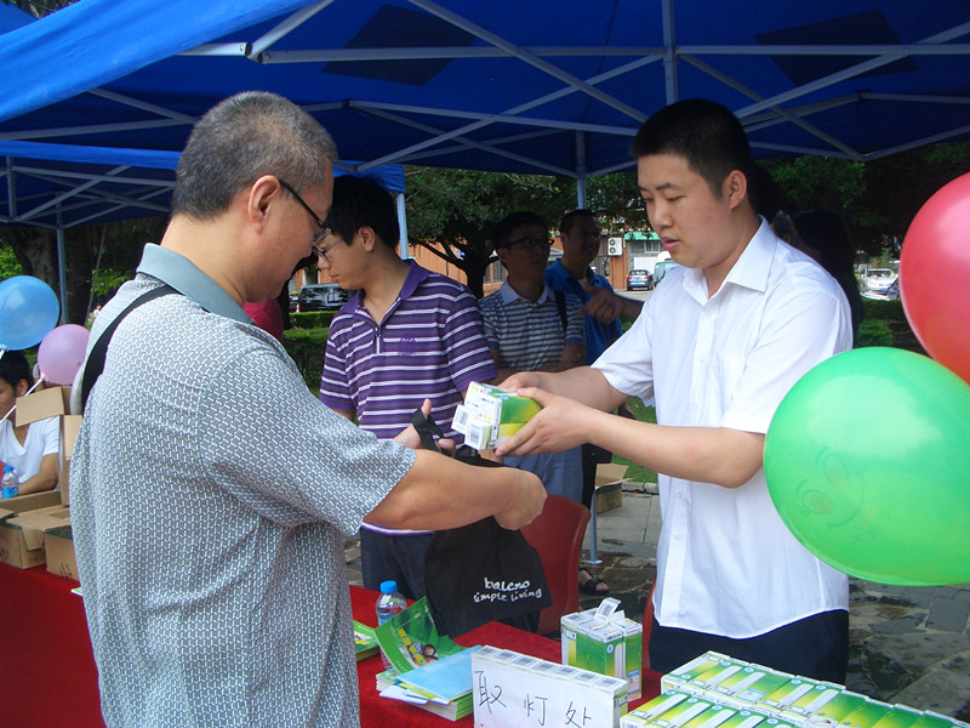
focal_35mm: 35
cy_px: 364
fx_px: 981
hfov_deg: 52.6
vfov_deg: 40.7
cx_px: 485
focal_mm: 5.8
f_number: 4.3
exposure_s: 1/80
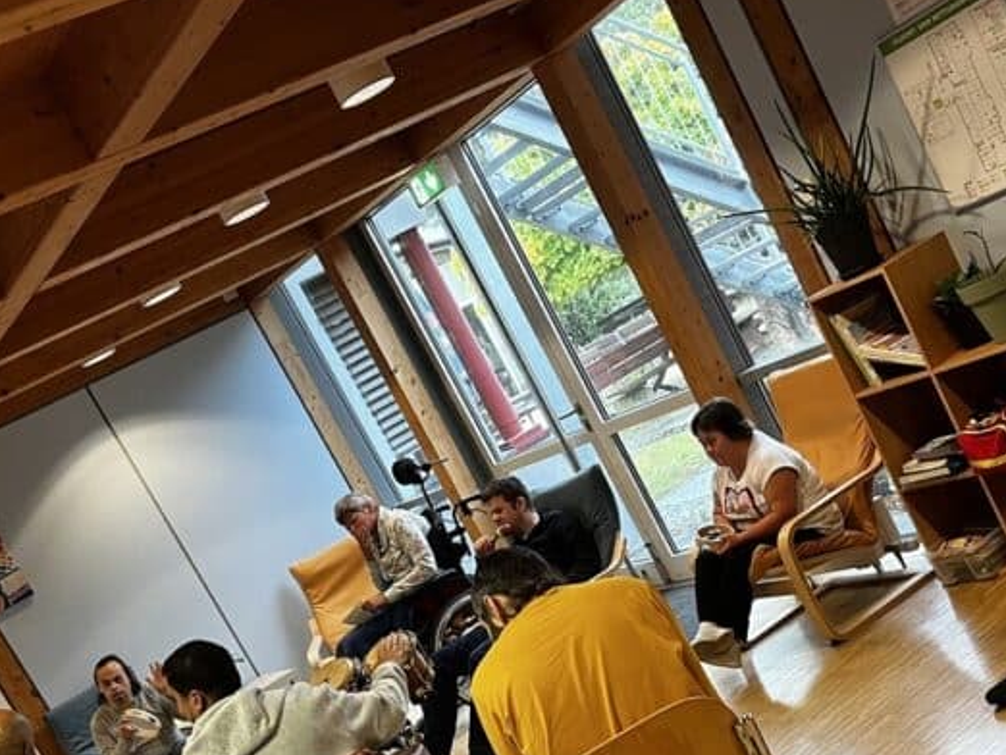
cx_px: 547
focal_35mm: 51
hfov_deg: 37.4
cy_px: 620
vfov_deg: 27.9
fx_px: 1483
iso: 160
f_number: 1.6
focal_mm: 5.1
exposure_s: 1/50
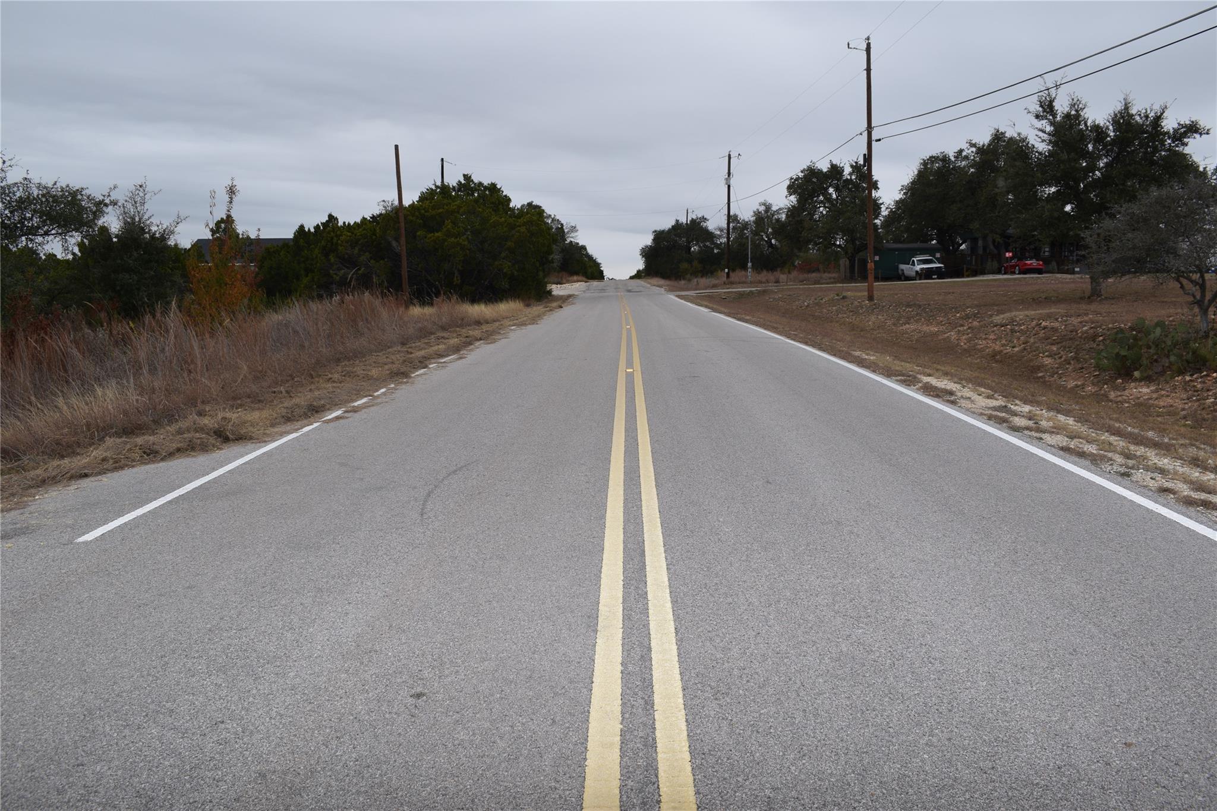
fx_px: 1115
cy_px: 406
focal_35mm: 33
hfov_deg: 57.2
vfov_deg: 40.0
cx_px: 608
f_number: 8
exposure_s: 1/250
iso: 200
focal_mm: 22
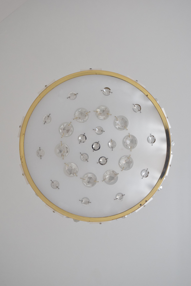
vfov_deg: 24.6
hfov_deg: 16.6
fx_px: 655
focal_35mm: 82
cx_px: 96
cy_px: 143
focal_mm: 55
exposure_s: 1/100
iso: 1600
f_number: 5.6
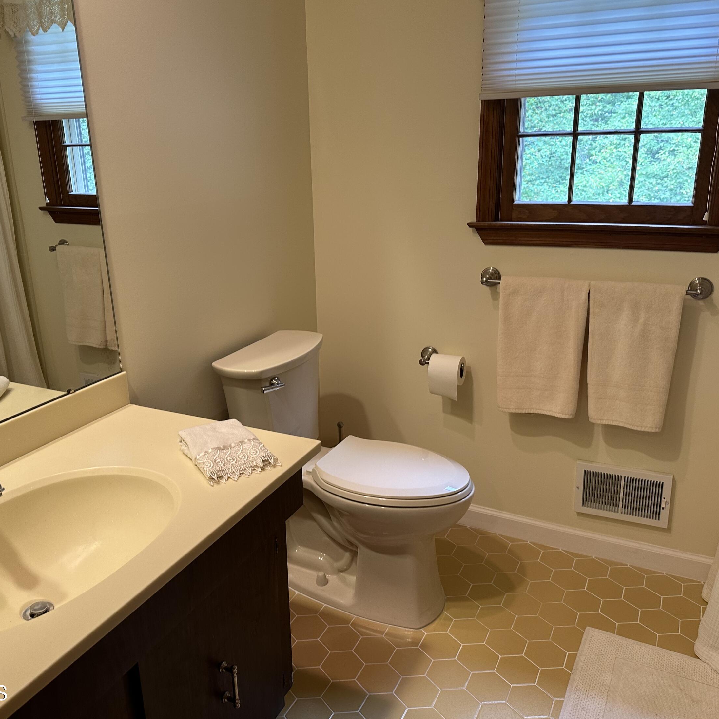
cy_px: 358
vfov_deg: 55.6
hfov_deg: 55.5
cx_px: 327
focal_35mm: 29
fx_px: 681
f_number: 1.78
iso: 160
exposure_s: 1/120
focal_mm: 6.86
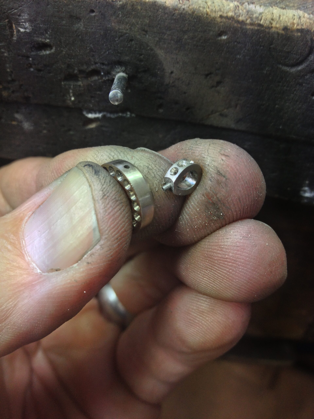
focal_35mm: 35
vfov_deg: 52.6
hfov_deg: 40.7
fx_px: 423
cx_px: 157
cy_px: 210
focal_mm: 4.28
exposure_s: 1/60
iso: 80
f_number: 2.4
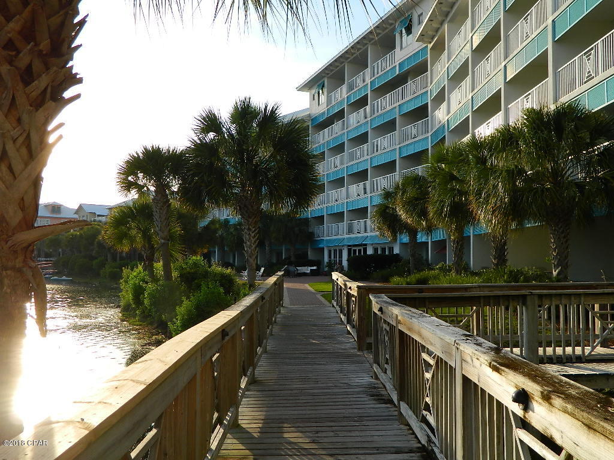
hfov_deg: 58.4
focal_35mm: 31
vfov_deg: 45.4
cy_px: 230
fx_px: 550
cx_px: 307
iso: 80
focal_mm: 5.6
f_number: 3.2
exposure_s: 1/400
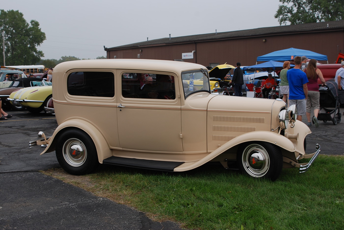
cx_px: 172
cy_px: 115
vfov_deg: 25.8
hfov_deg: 37.8
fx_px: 502
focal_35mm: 52
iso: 100
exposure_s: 1/160
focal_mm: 35
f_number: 6.3
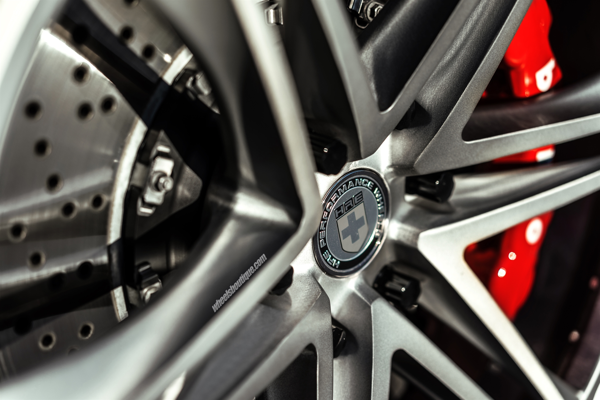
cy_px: 200
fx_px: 917
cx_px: 300
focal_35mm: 55
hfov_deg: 36.2
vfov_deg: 24.6
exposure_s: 1/250
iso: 50
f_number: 2.2
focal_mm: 55
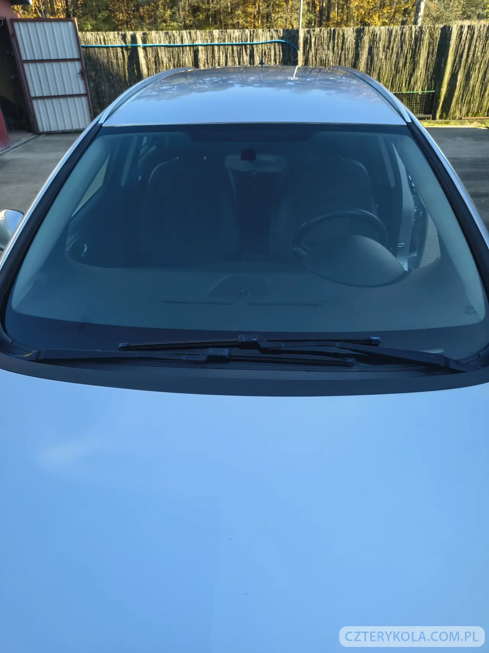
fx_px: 452
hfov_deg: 56.8
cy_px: 326
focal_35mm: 24
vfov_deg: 71.6
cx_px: 244
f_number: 1.8
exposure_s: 1/268
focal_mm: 5.56
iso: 100
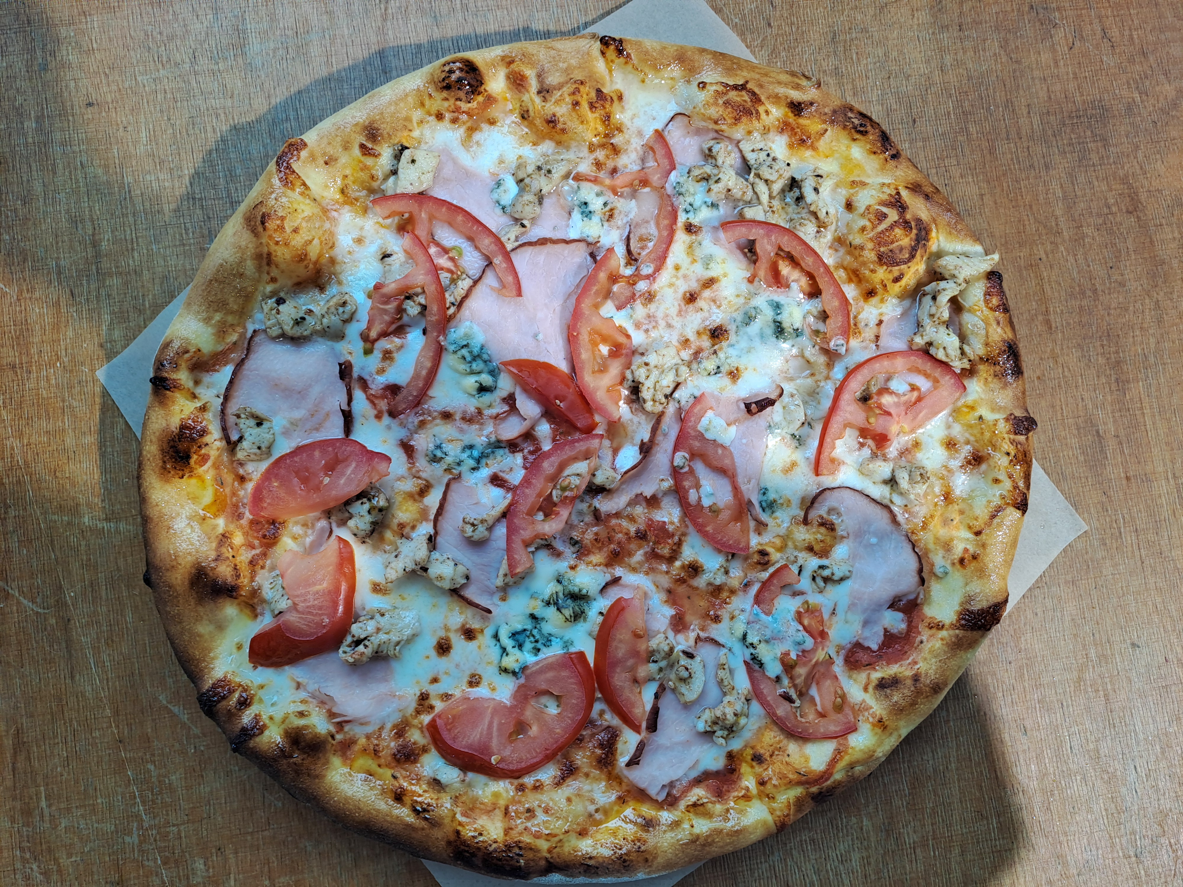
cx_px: 592
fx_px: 854
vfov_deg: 54.9
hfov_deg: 69.4
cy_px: 444
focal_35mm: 25
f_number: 1.8
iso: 40
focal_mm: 4.65
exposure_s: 1/50
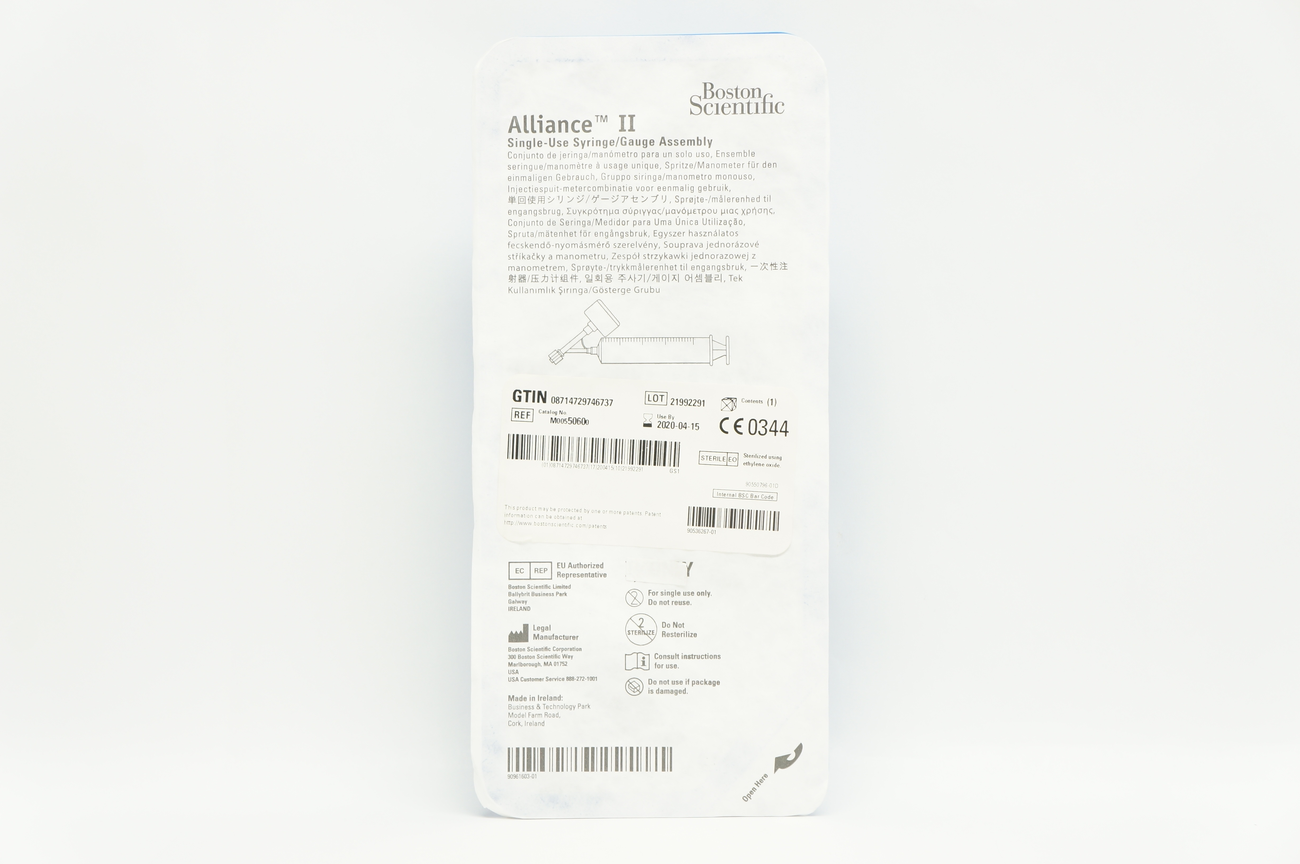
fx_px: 1948
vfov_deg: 25.0
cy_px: 432
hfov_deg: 36.9
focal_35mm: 54
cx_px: 650
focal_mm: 36
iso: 400
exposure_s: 1/30
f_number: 7.1
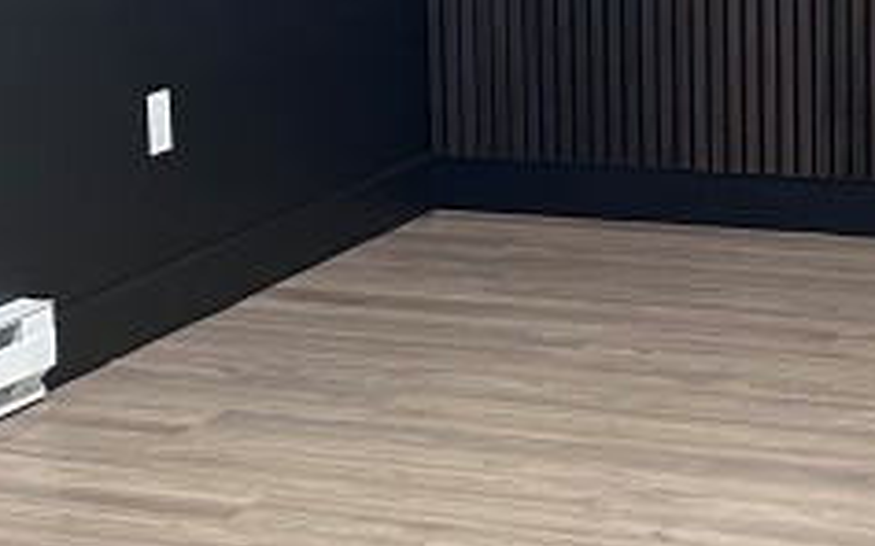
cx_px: 572
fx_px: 2837
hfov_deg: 17.5
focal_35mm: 119
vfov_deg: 10.9
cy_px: 26
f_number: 1.5
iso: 200
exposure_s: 1/60
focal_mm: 5.7
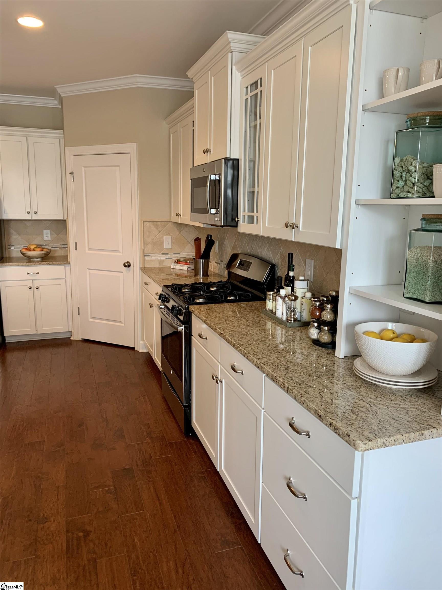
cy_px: 295
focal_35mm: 26
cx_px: 221
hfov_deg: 53.1
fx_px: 443
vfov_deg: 67.3
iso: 160
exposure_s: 1/60
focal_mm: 4.25
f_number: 1.8
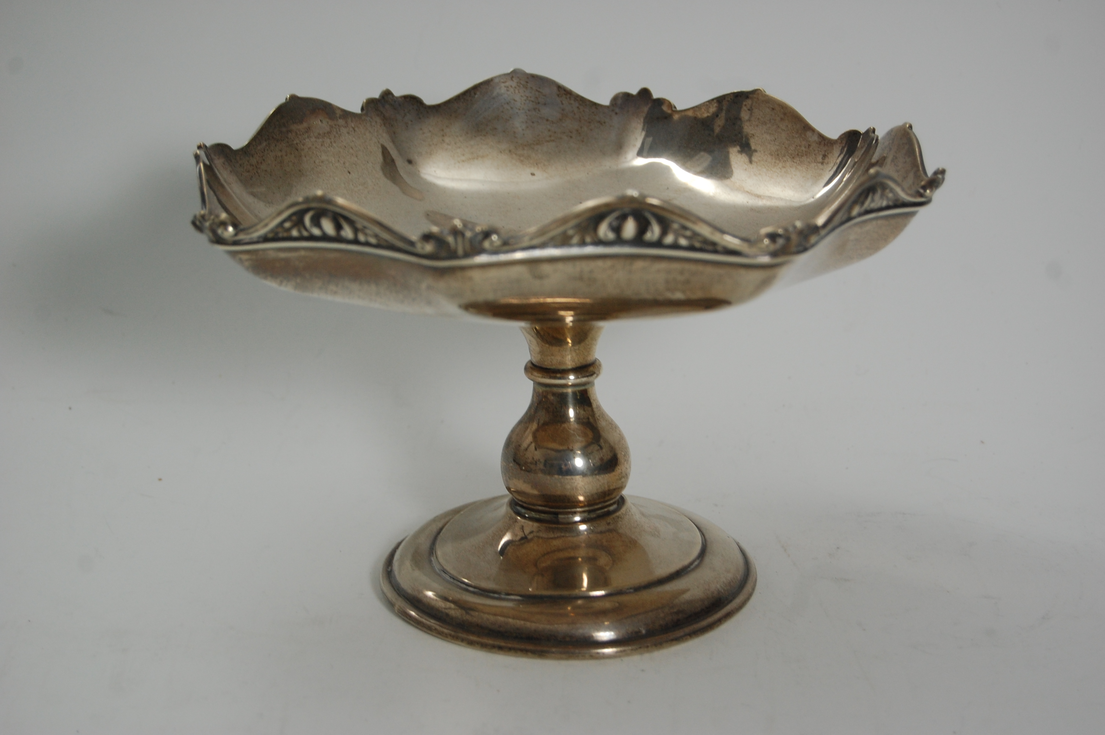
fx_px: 2208
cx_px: 552
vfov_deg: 18.9
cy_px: 368
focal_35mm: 72
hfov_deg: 28.1
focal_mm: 48
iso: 400
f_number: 5.6
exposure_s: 1/50
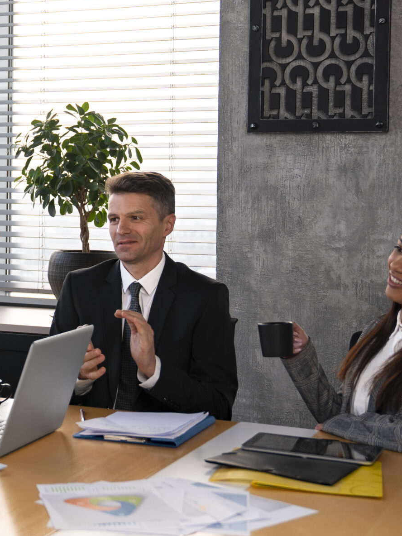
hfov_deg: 17.9
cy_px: 213
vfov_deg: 24.7
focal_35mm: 79
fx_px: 1223
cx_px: -53
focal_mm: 38
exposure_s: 1/250
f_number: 3.2
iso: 200
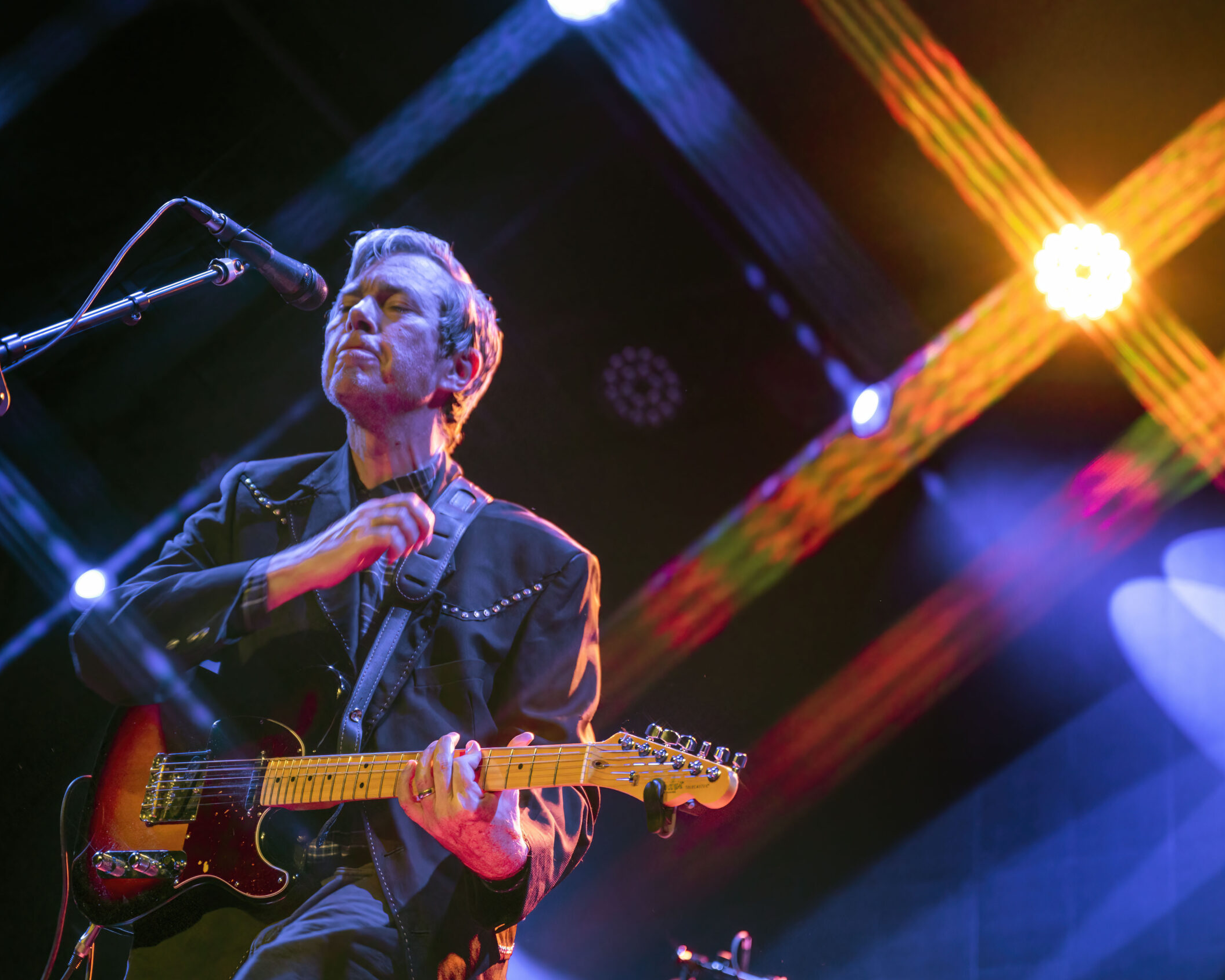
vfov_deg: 20.7
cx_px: 520
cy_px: 494
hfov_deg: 25.7
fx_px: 2683
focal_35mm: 74
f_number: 2.8
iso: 2500
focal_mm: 65
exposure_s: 1/125
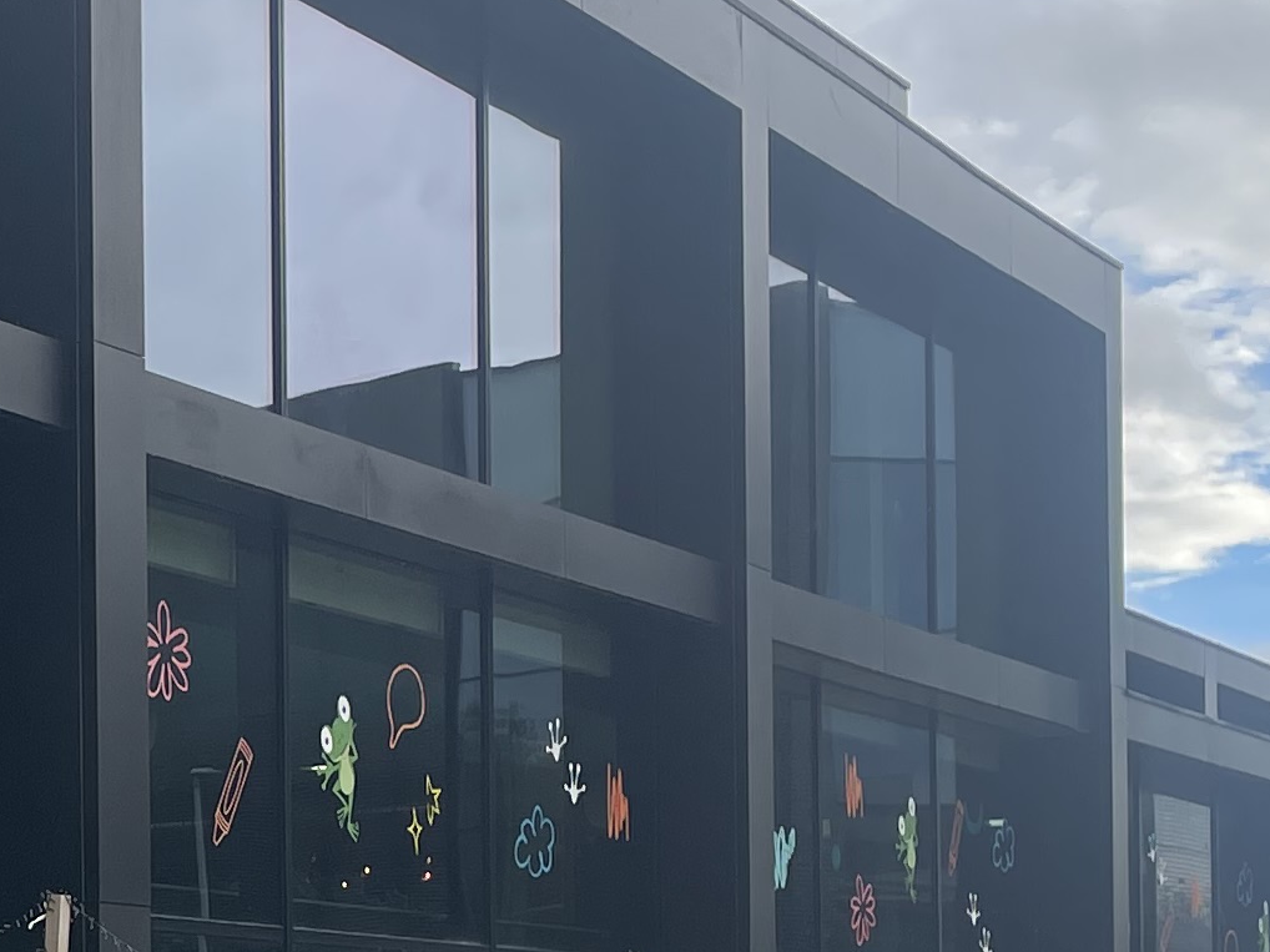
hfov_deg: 18.4
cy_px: 1133
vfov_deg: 13.9
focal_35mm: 103
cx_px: -99
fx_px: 3778
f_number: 1.6
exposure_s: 1/1182
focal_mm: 4.2
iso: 32
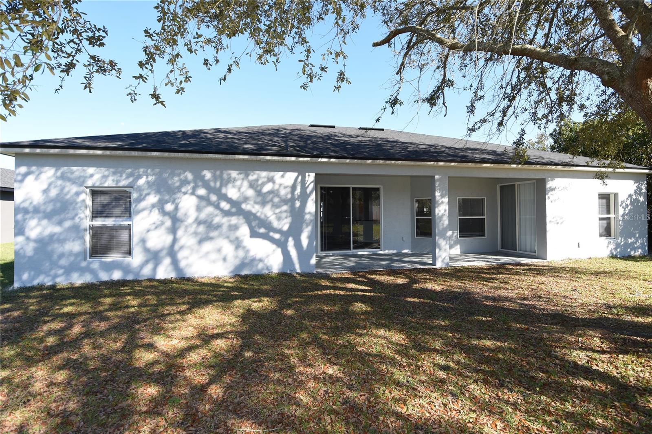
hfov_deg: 100.4
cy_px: 217
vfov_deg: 77.3
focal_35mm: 15
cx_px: 326
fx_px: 272
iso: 100
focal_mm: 10
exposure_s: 1/100
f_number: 5
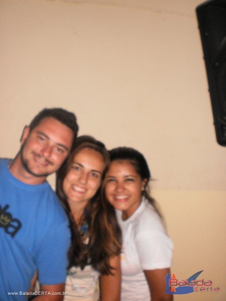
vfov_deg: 51.4
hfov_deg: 39.7
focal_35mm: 36
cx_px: 113
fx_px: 313
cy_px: 150
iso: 125
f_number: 3.1
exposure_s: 1/30
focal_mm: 6.3
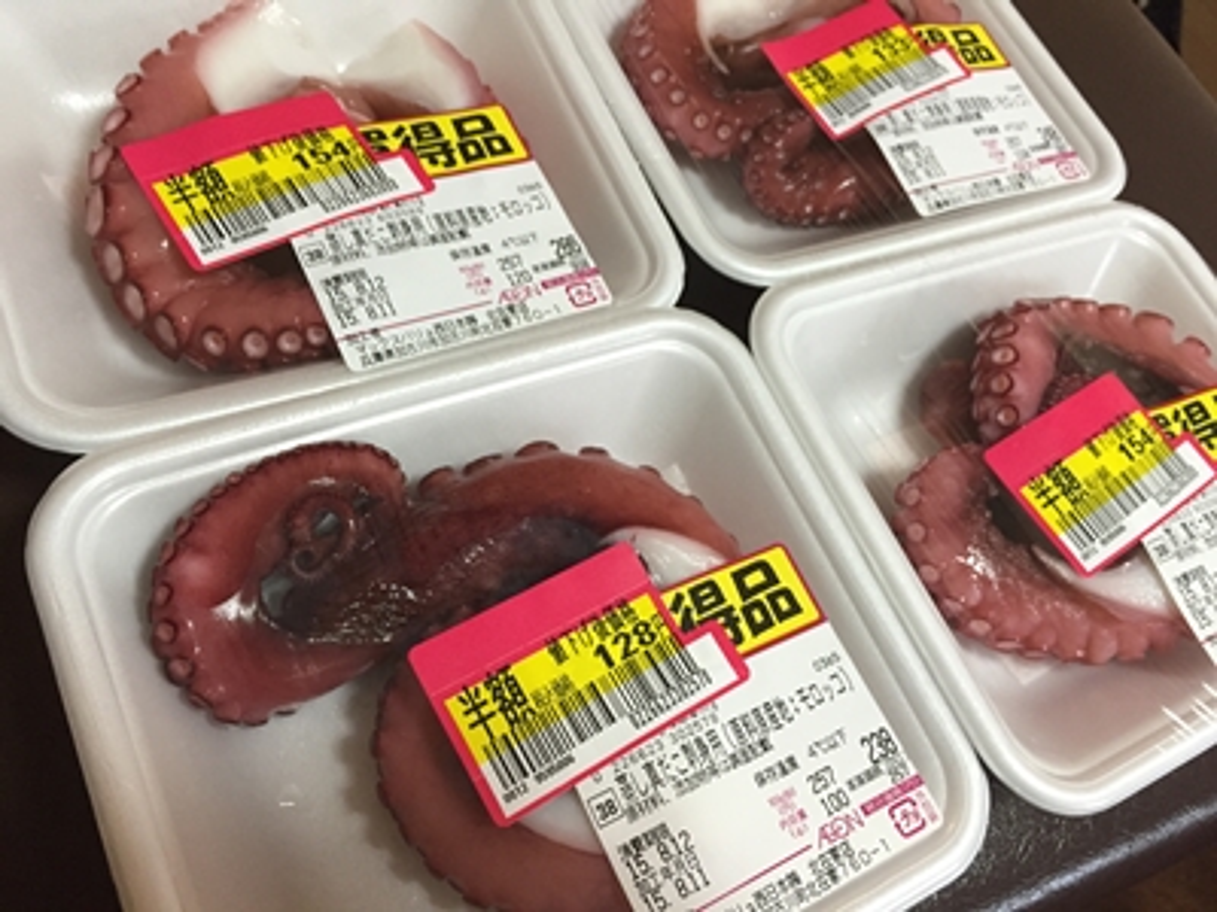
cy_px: 456
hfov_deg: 61.7
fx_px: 1020
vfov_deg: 48.2
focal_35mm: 29
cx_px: 608
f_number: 2.2
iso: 160
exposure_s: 1/30
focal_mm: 4.15
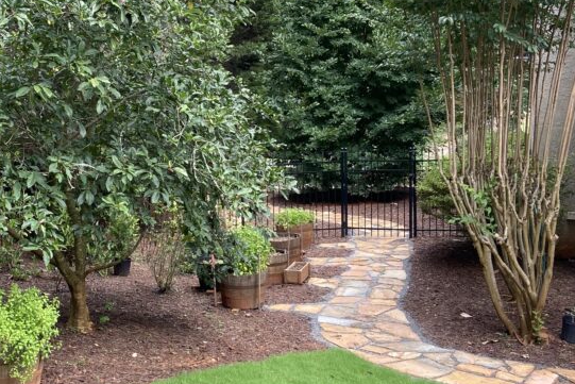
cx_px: 168
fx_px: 639
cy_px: 152
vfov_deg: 33.3
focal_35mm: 40
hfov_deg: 47.2
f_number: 1.8
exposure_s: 1/122
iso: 40
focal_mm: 4.25
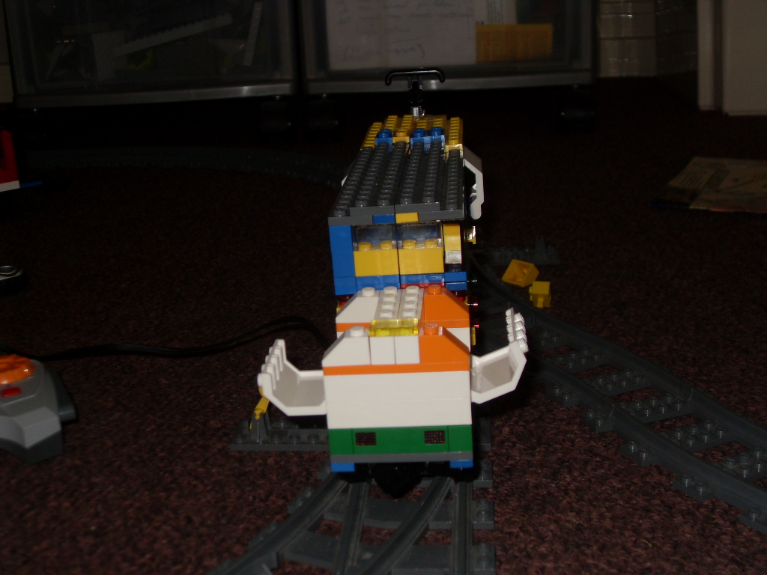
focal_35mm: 53
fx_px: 1174
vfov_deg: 27.5
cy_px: 288
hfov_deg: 36.2
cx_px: 384
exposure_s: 1/60
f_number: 3.4
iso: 100
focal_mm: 8.4
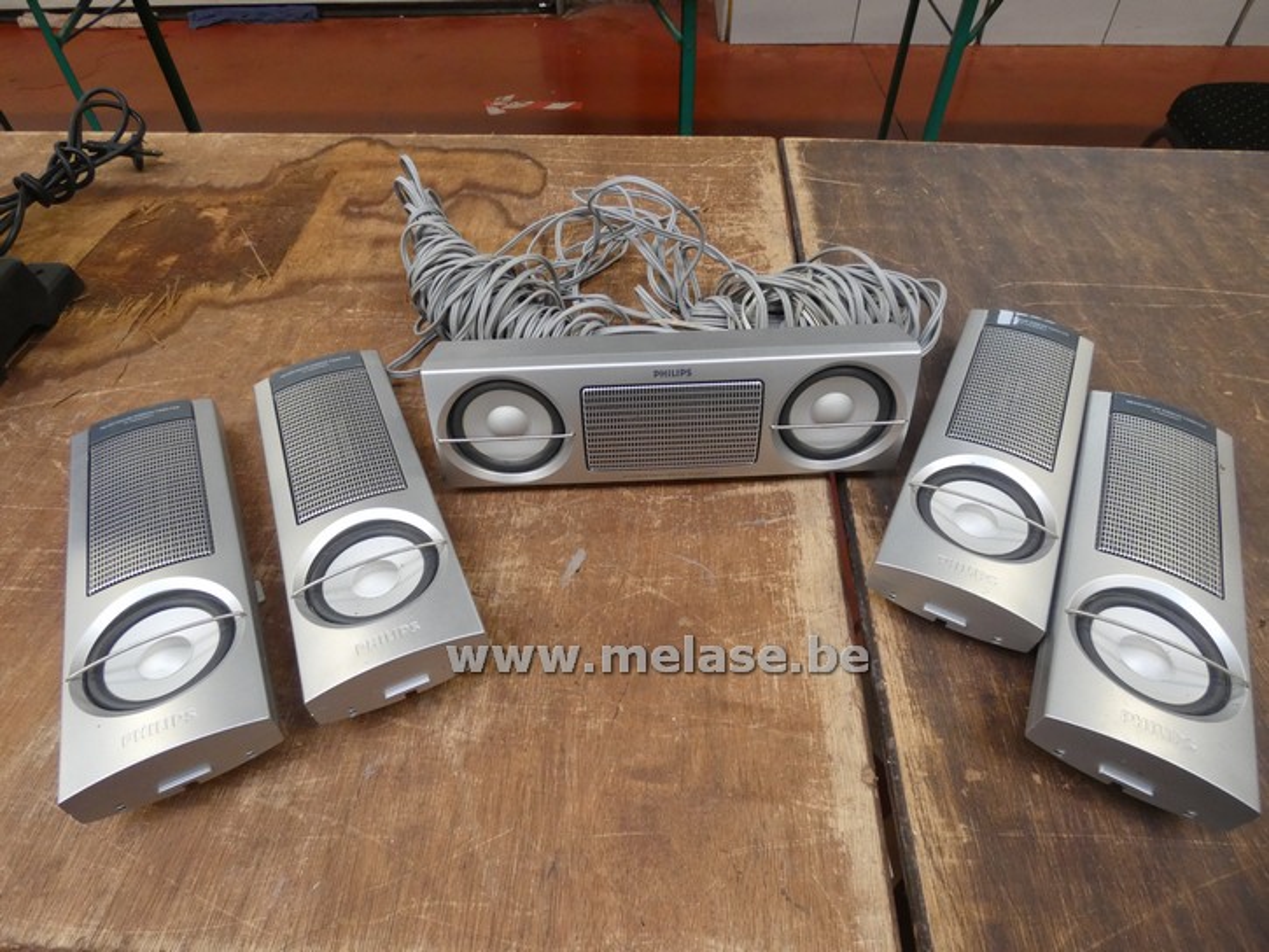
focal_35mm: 20
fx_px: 733
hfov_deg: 81.7
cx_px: 634
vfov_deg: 66.0
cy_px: 476
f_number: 2.8
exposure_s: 1/60
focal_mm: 3.6
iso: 400
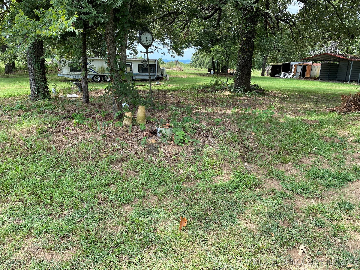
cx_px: 180
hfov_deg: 67.3
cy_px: 135
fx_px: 270
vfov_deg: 53.1
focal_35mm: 26
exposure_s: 1/626
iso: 32
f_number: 1.8
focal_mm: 4.25
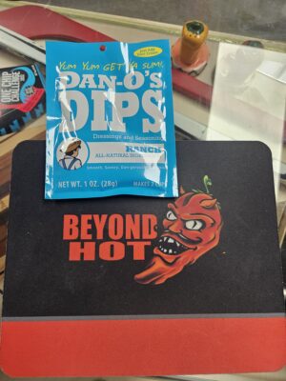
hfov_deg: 58.9
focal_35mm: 23
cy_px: 190
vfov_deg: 73.9
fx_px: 253
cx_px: 143
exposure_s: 1/120
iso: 160
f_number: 1.8
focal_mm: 5.4
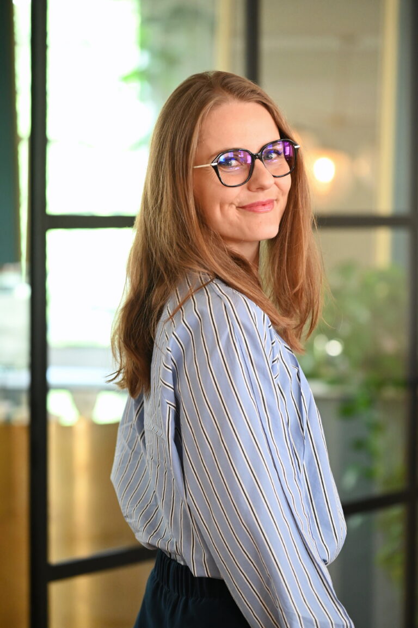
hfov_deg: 10.5
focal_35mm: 130
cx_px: 209
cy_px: 314
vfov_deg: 15.8
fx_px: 2267
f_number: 4
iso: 4500
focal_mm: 130
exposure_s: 1/250
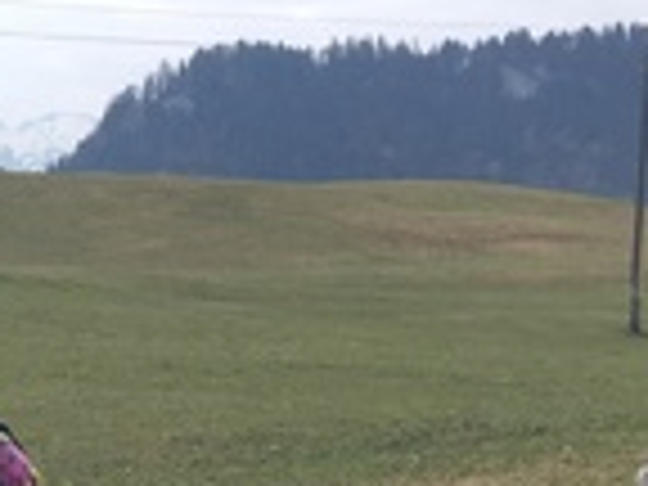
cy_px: 144
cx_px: -578
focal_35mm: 118
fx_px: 2209
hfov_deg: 14.4
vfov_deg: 12.5
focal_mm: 4.15
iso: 25
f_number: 2.2
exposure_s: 1/999
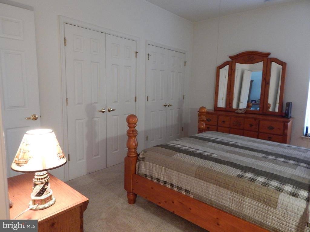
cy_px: 116
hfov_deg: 76.4
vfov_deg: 61.1
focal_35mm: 22
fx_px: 197
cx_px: 155
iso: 400
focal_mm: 4
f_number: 3
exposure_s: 1/30
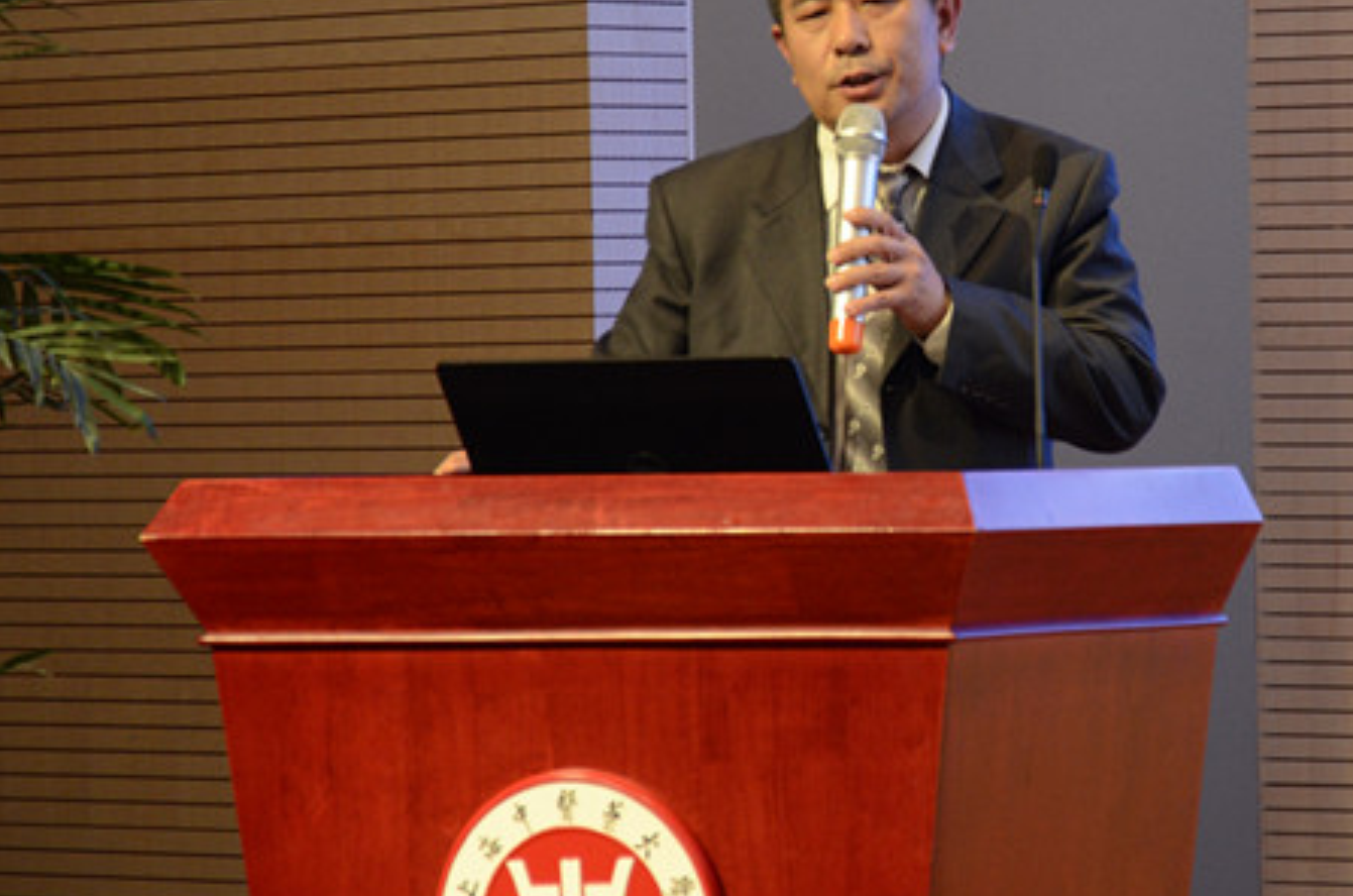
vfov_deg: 4.9
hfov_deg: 7.3
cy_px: 210
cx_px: 1062
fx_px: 10572
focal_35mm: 282
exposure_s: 1/40
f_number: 5.6
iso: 1000
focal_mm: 105
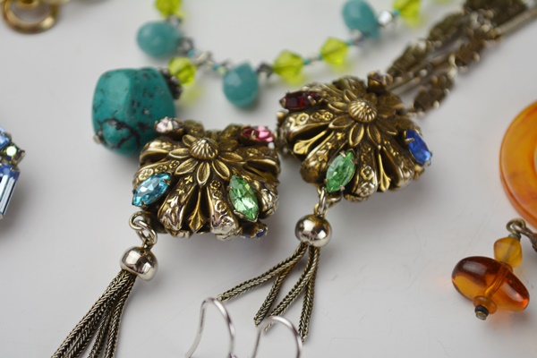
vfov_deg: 16.6
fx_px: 1231
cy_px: 179
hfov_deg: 24.6
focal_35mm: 82
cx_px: 268
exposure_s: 1/160
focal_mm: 55
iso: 200
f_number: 6.3
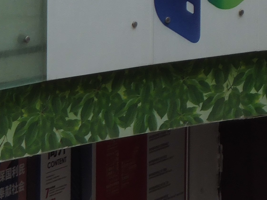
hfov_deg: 7.3
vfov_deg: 5.6
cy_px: -51
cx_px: 402
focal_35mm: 266
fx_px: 2052
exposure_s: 1/50
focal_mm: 6.22
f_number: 2.2
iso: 219
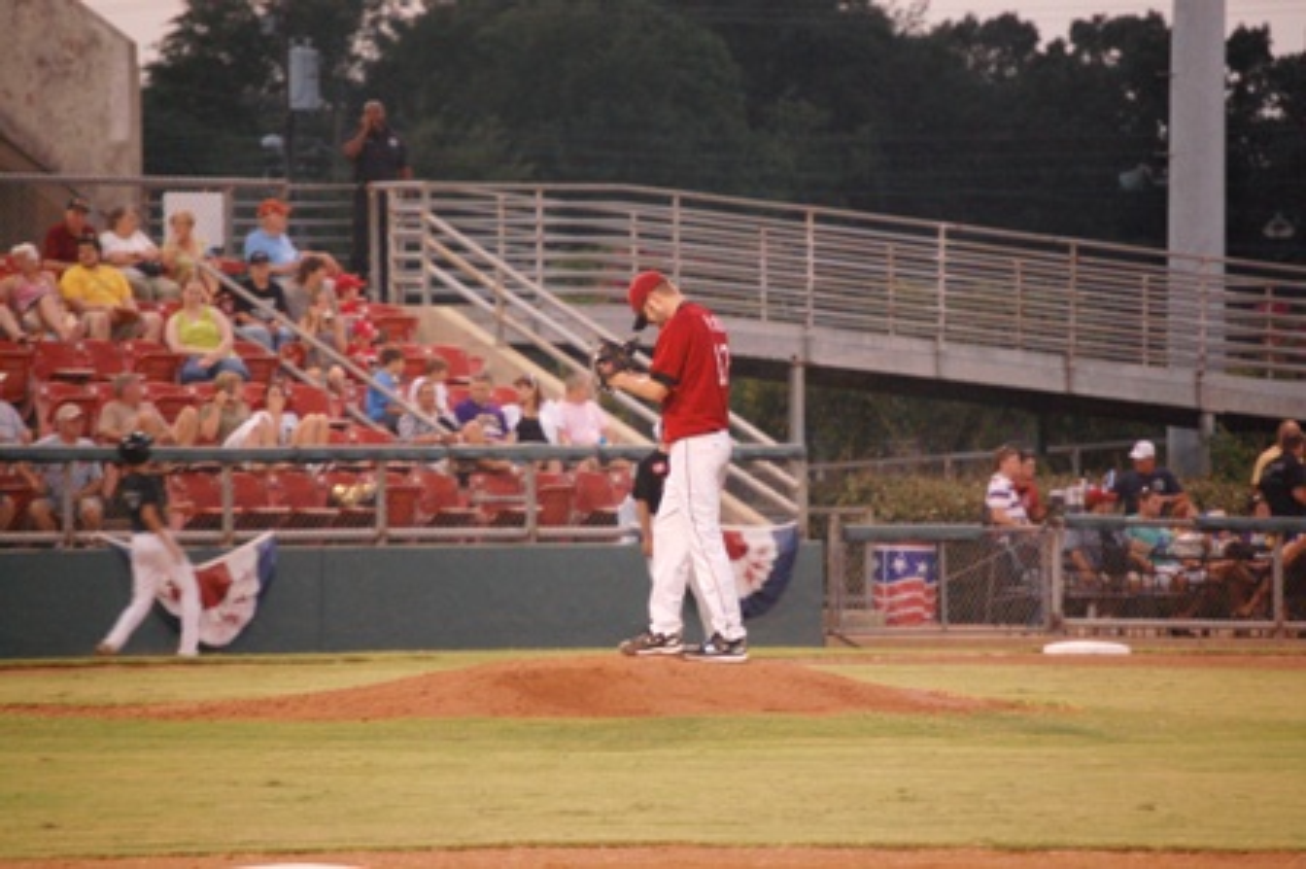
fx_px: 10875
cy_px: 434
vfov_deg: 4.6
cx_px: 653
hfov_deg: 6.9
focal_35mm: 300
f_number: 5.6
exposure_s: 1/60
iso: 1600
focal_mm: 200
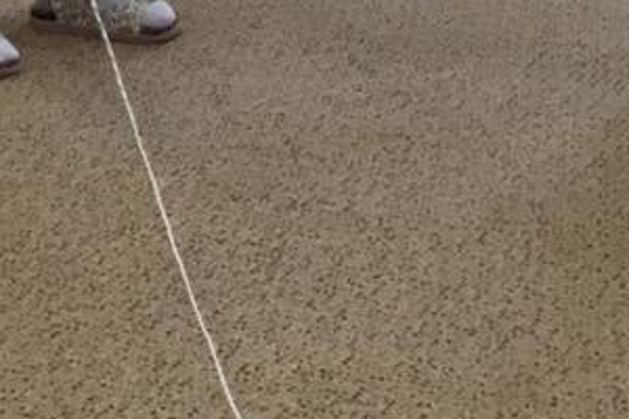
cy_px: -444
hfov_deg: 14.2
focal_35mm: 144
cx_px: 411
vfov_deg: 8.9
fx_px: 2516
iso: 32
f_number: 2.4
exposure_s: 1/33
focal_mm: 3.3
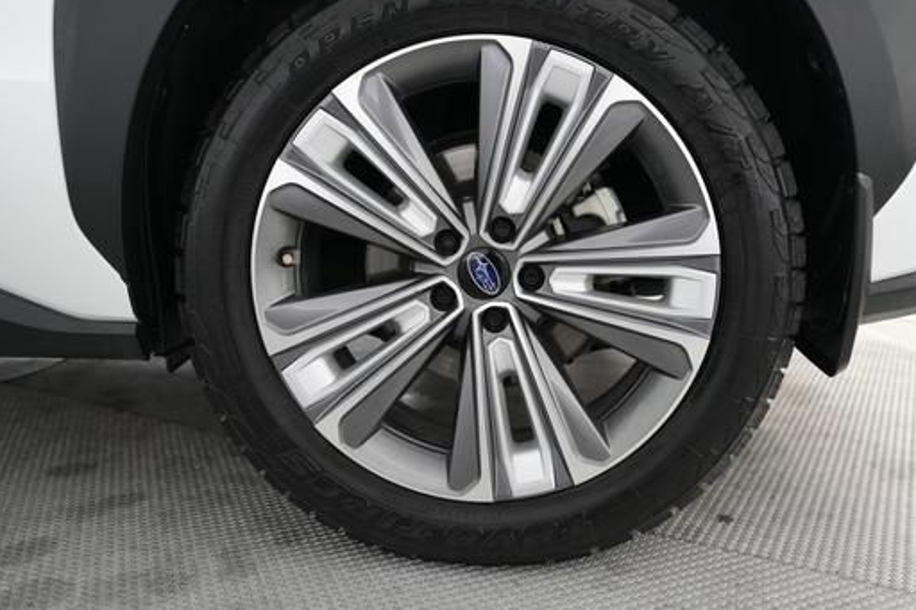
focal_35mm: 30
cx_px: 496
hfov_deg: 61.9
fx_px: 763
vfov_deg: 43.5
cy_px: 277
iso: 3200
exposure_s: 1/160
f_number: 2.8
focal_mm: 24
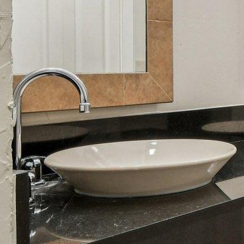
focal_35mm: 66
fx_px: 526
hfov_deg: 21.8
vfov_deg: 25.5
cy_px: 37
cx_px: 365
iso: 400
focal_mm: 10
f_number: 8
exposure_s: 1/15
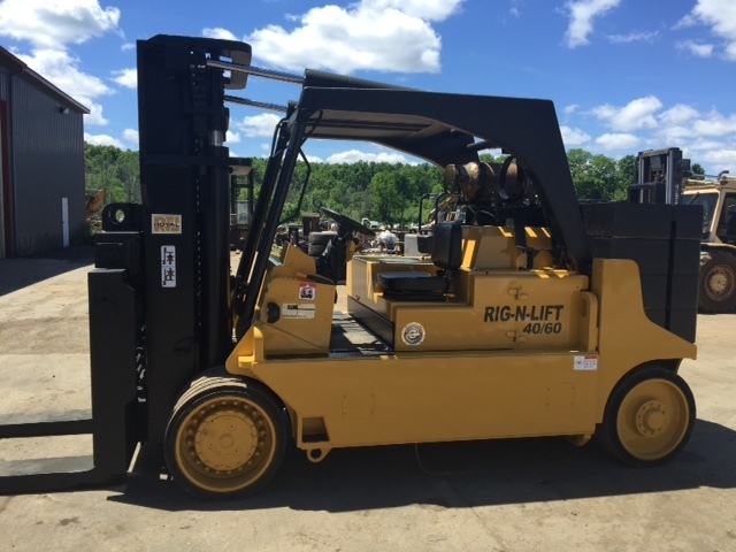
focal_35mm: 29
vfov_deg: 48.2
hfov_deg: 61.7
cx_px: 368
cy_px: 276
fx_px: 617
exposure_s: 1/1319
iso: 32
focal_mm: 4.15
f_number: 2.2
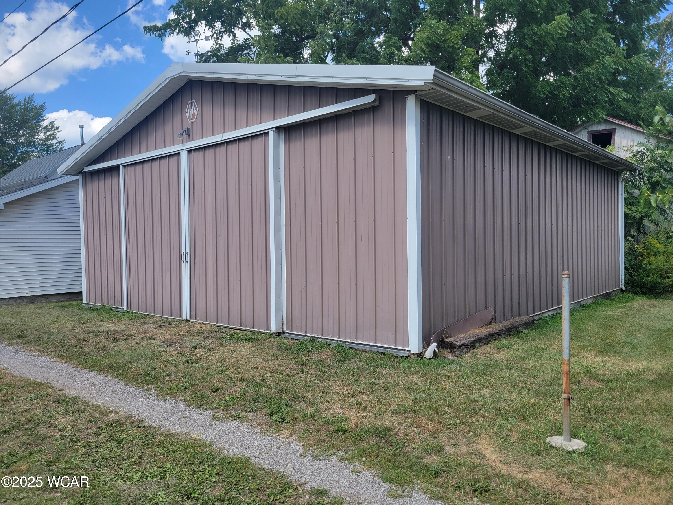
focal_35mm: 26
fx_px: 505
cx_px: 336
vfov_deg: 53.1
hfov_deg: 67.3
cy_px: 252
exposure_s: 1/1036
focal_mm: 5.4
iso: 40
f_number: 1.8
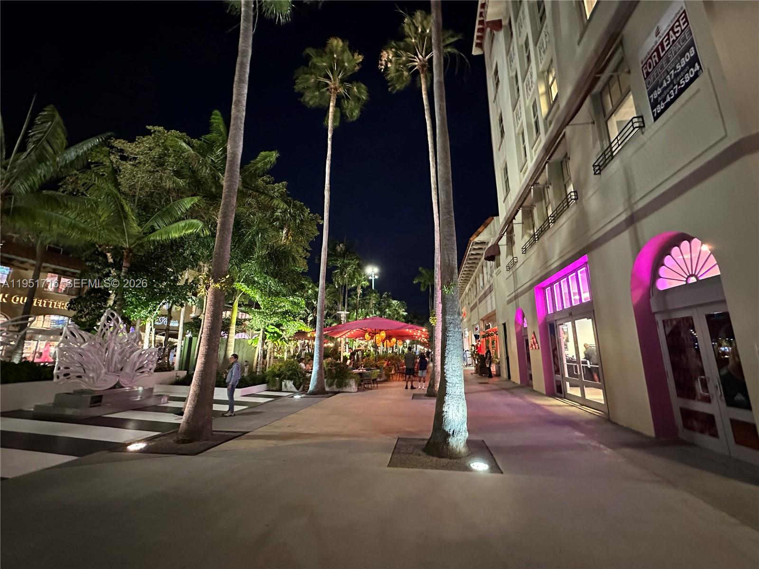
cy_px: 284
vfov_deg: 85.7
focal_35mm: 14
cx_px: 380
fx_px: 307
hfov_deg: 102.1
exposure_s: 1/40
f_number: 2.2
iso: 1250
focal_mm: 2.22
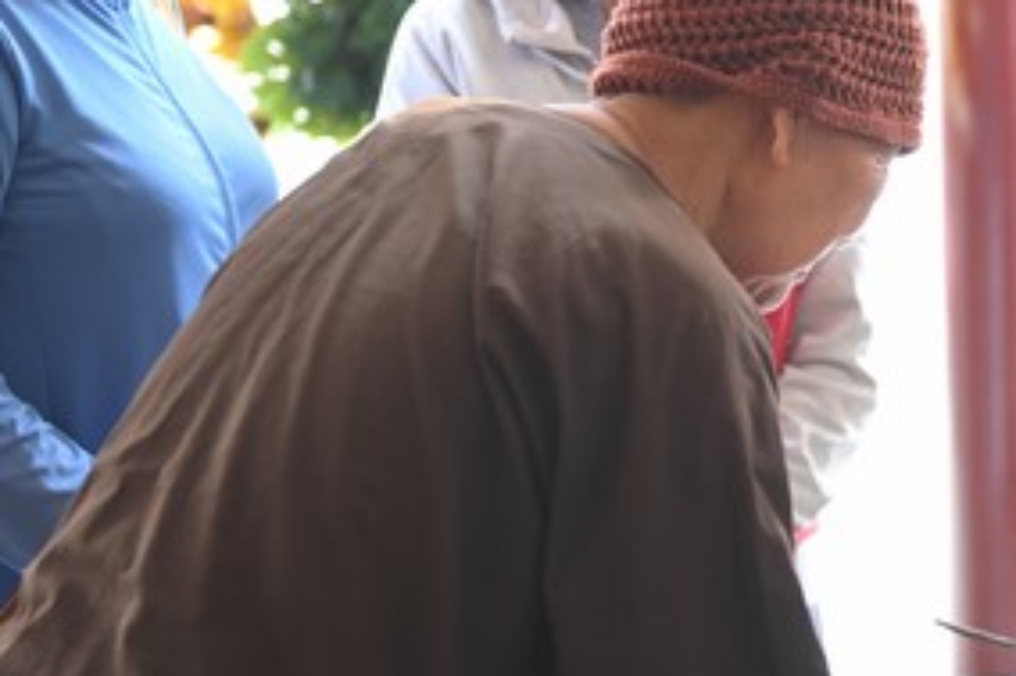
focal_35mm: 110
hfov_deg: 18.4
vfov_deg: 12.4
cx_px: 862
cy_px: 254
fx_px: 3103
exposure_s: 1/100
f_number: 2.8
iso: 1000
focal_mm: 48
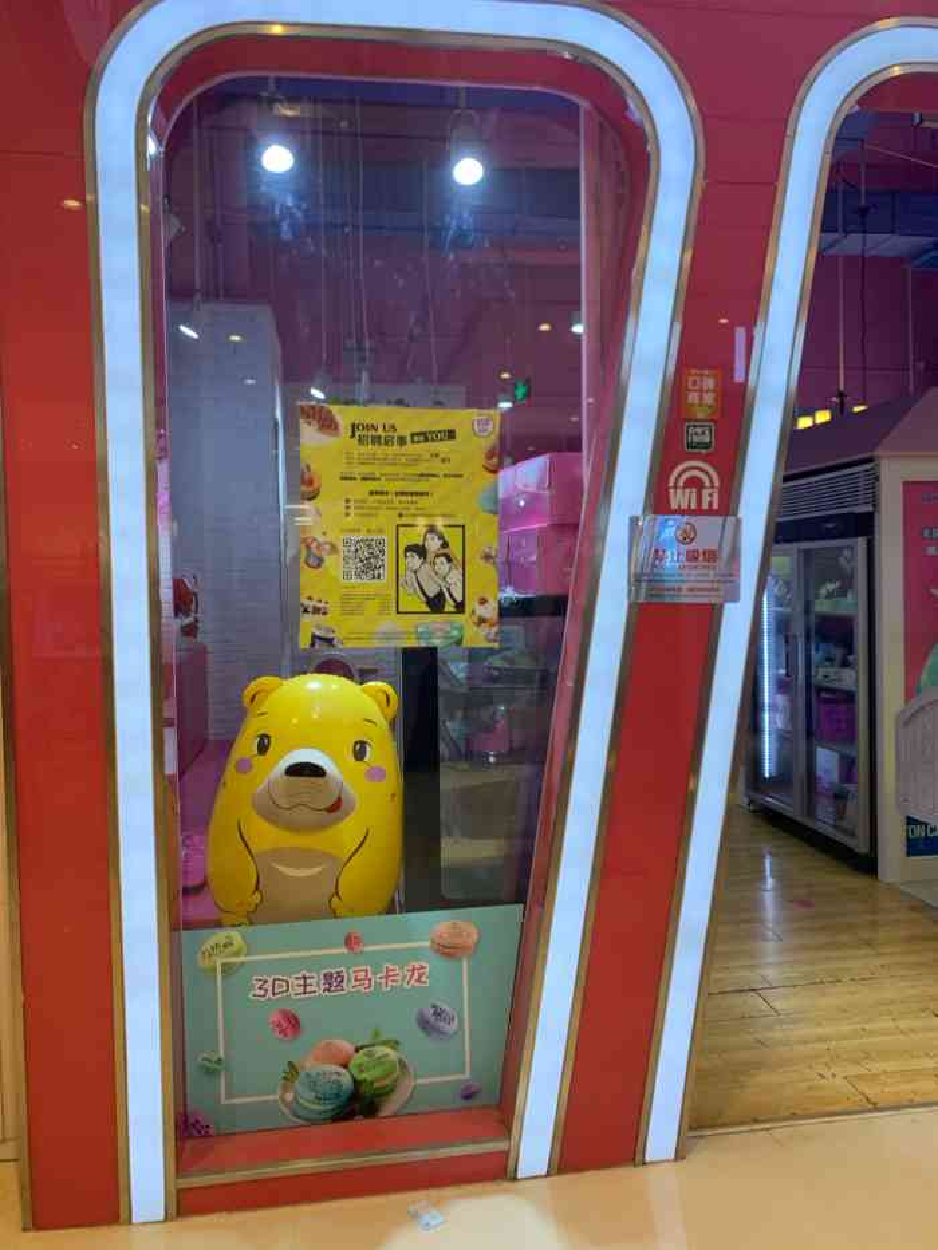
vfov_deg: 67.3
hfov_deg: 53.1
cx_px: 469
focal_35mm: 26
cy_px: 625
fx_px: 939
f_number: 1.8
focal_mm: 4.25
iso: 80
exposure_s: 1/100
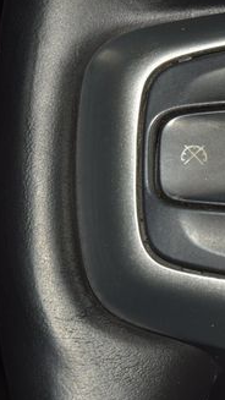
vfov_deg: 10.0
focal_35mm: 215
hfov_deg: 5.6
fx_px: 2280
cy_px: 157
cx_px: 287
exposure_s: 1/125
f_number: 8
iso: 100
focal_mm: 70
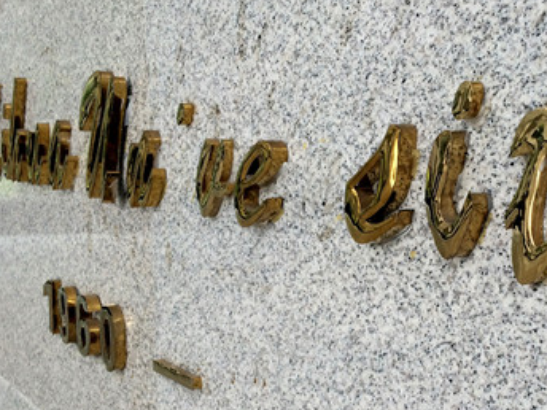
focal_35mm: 54
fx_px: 853
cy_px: 251
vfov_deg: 27.0
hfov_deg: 34.9
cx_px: 401
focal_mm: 4.15
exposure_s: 1/100
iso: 32
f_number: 2.2
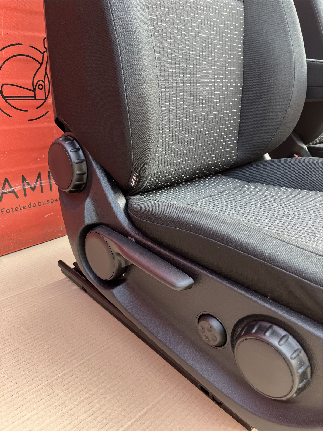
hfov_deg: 53.1
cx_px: 162
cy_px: 216
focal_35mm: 26
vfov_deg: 67.3
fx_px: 323
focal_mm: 5.1
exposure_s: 1/121
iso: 64
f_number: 1.6
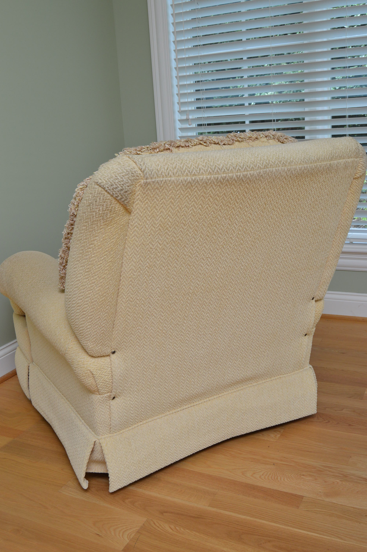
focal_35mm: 36
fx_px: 551
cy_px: 276
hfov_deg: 36.8
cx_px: 184
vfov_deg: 53.2
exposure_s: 1/125
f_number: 6.3
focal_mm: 24
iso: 400
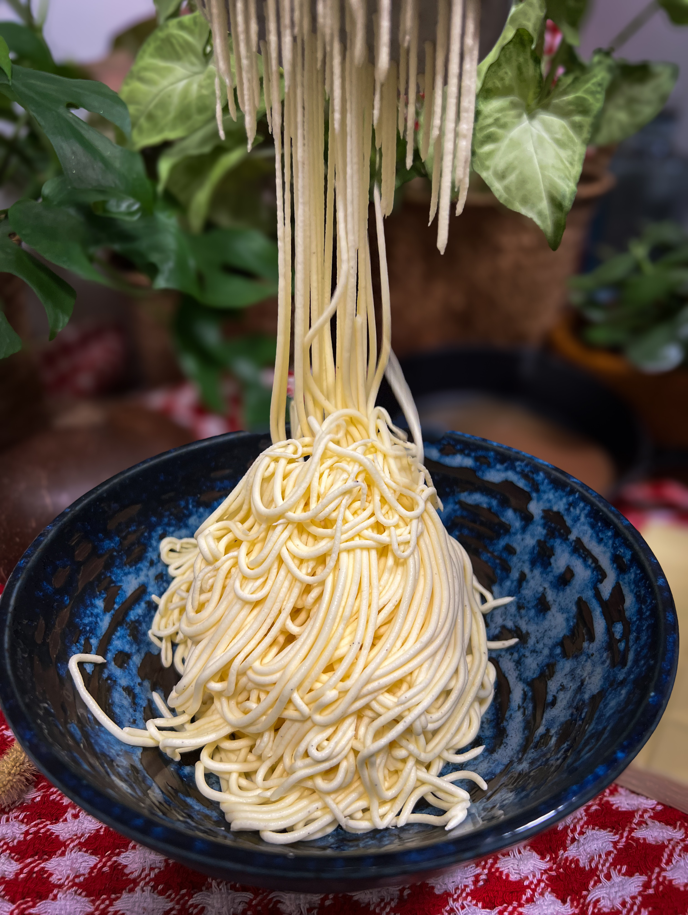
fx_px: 688
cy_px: 458
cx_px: 344
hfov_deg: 53.2
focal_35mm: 26
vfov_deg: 67.2
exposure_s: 1/50
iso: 125
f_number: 1.5
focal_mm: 5.7
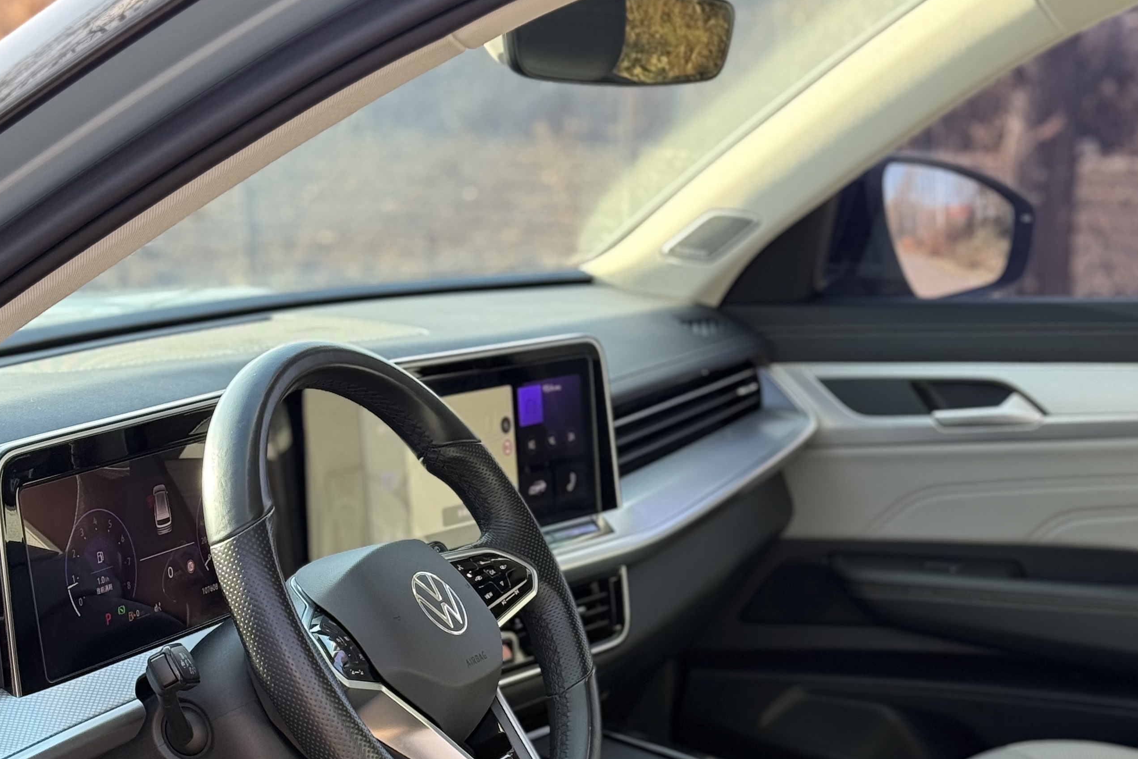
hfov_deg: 25.6
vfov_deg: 16.8
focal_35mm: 79
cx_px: 647
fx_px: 2497
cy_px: 805
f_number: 1.78
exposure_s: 1/242
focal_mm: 6.76
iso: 100
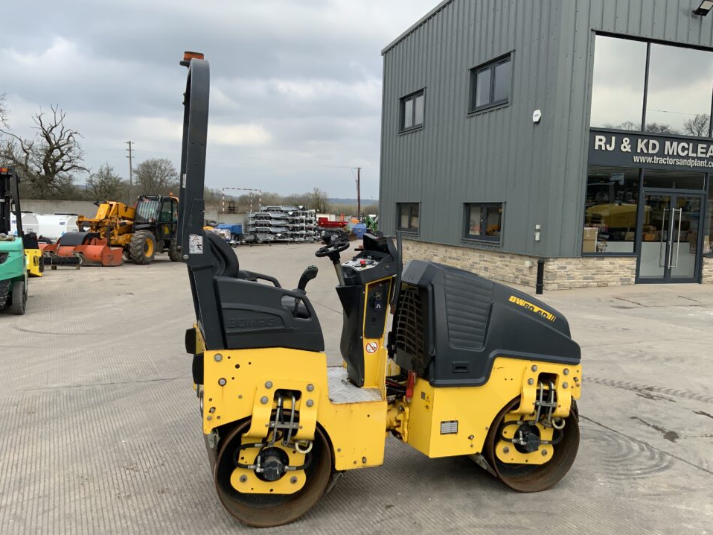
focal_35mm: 31
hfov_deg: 58.3
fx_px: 638
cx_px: 372
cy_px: 280
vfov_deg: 45.4
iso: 16
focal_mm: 3
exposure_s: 1/1250
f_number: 1.8
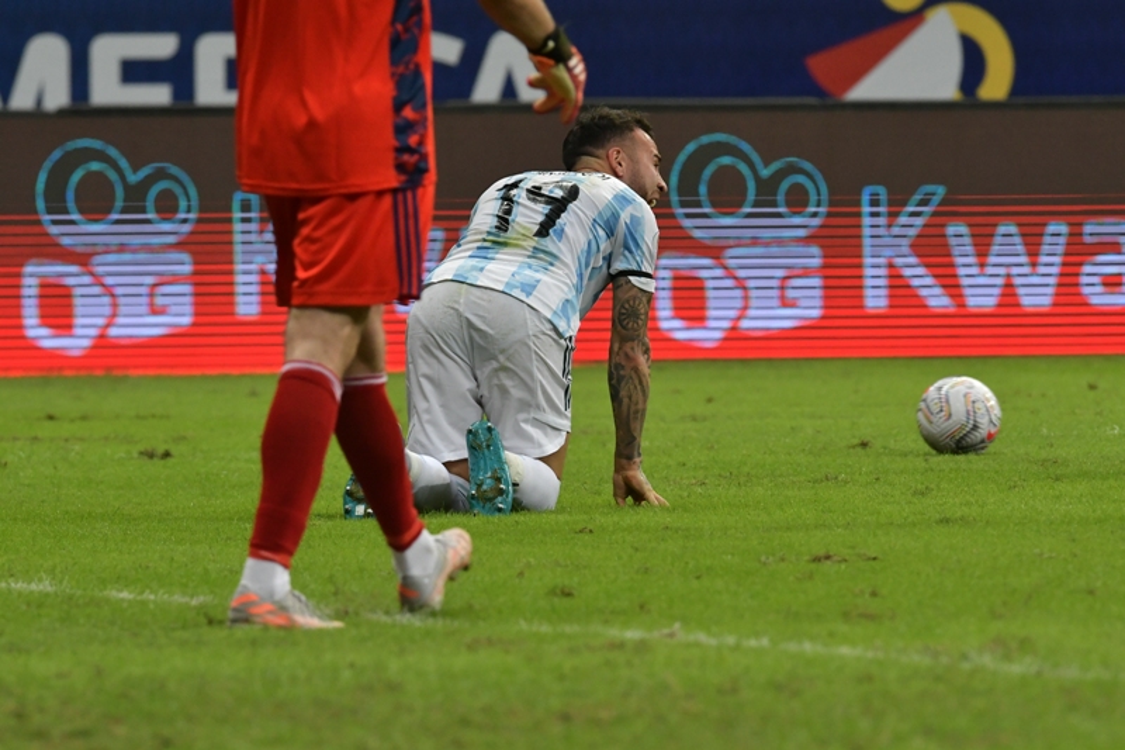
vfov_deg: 2.3
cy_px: 375
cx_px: 562
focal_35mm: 600
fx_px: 18745
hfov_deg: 3.4
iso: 3200
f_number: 8
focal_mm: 400
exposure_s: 1/500
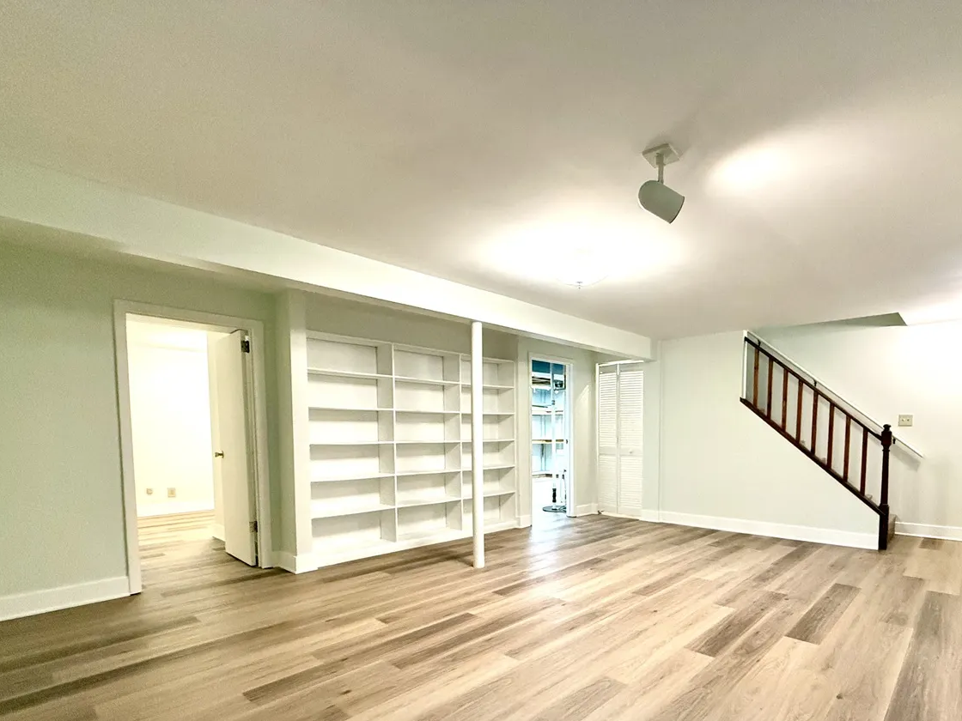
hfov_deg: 86.6
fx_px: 500
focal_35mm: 18
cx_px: 581
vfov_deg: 70.1
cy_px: 463
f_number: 2.2
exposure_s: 1/120
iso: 640
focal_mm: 2.22
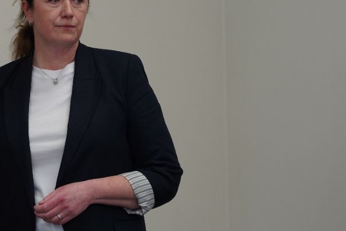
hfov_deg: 9.1
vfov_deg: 6.1
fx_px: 2153
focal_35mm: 224
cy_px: 127
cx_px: -15
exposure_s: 1/100
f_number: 8
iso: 1250
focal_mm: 105
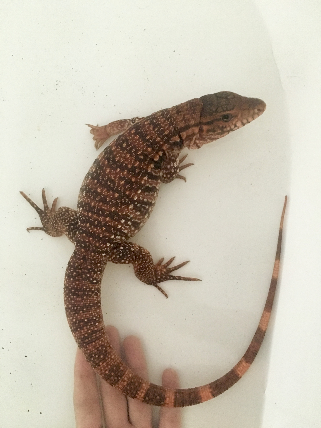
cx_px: 160
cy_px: 214
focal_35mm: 29
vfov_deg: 61.7
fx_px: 359
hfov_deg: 48.2
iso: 250
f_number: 2.2
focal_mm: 4.15
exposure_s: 1/15
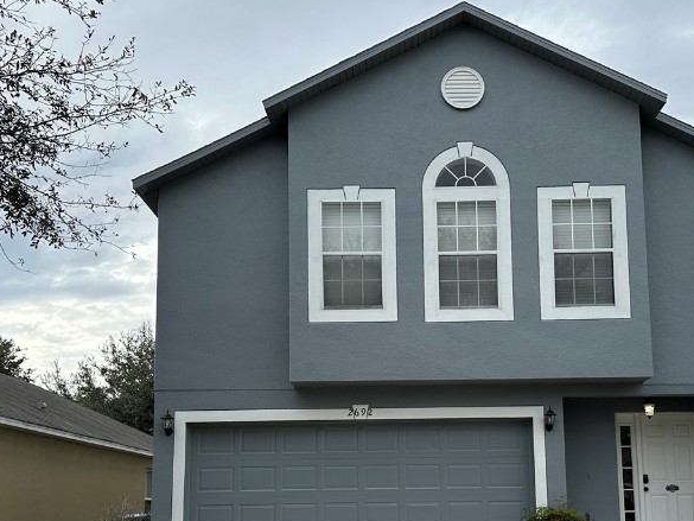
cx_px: 406
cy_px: 387
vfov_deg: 33.7
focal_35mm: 42
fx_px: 842
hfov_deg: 44.6
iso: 80
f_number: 1.78
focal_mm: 6.86
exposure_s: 1/3247
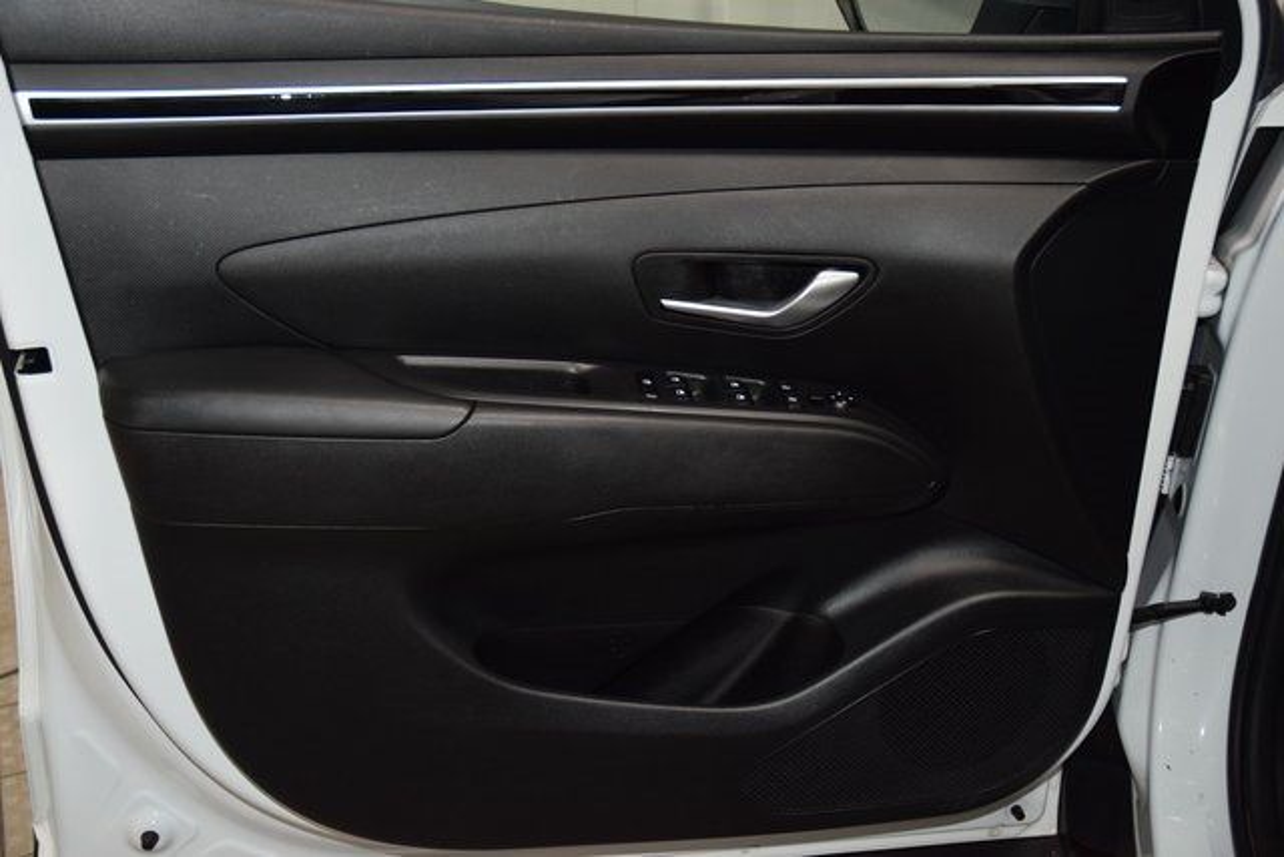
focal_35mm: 36
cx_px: 642
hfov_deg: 53.1
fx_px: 1284
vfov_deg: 36.9
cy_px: 428
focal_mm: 24
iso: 1100
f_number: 3.8
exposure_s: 1/125
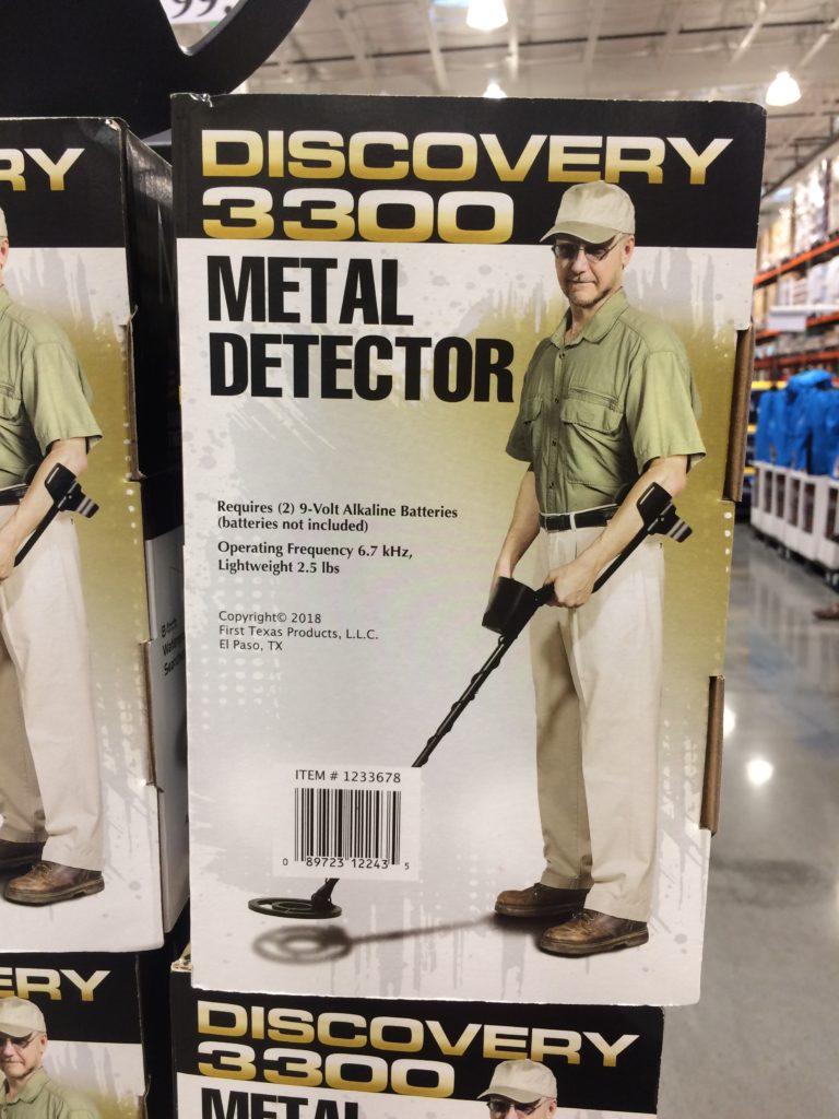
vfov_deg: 61.7
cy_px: 560
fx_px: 937
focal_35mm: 29
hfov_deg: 48.2
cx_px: 420
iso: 100
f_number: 2.2
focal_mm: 4.15
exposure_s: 1/33
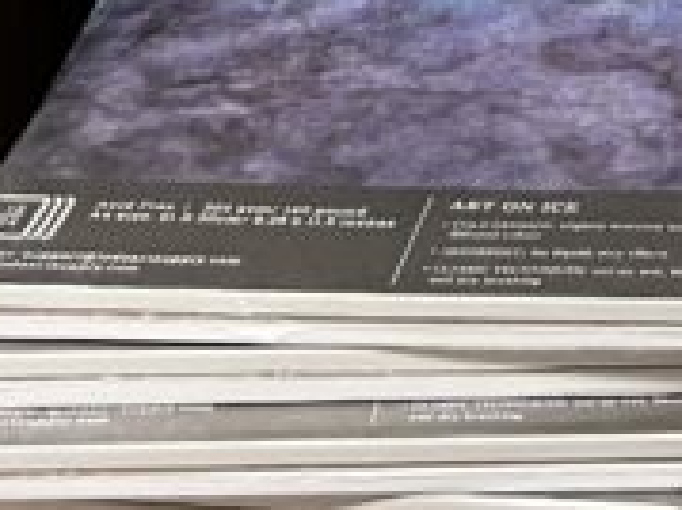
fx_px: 2934
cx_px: 1124
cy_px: -826
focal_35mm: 149
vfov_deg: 8.8
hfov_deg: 12.4
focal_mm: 5.7
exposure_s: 1/60
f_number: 1.5
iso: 125
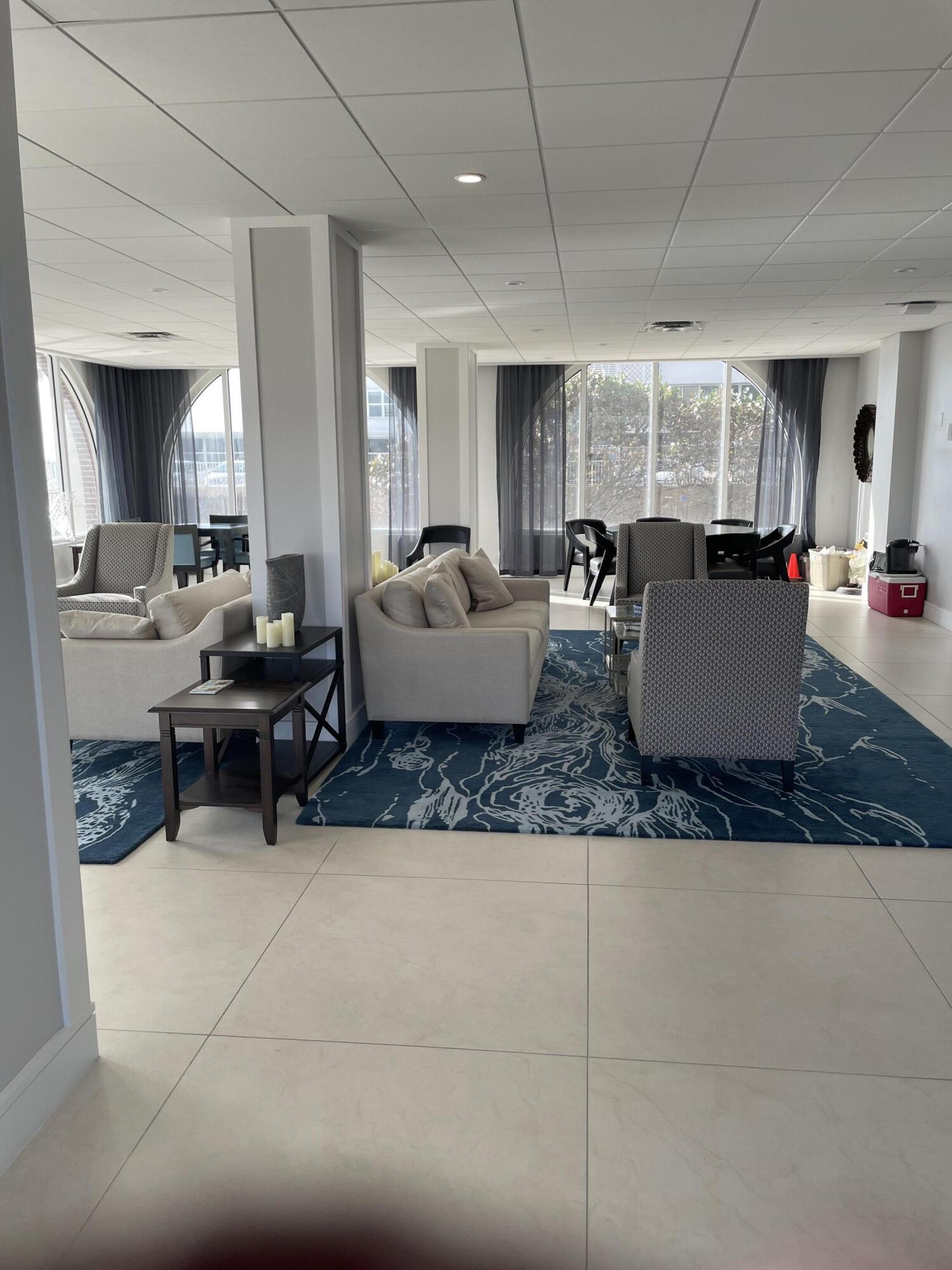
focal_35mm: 26
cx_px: 476
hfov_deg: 53.1
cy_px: 635
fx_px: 953
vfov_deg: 67.3
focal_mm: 4.2
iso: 32
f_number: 1.6
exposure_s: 1/140
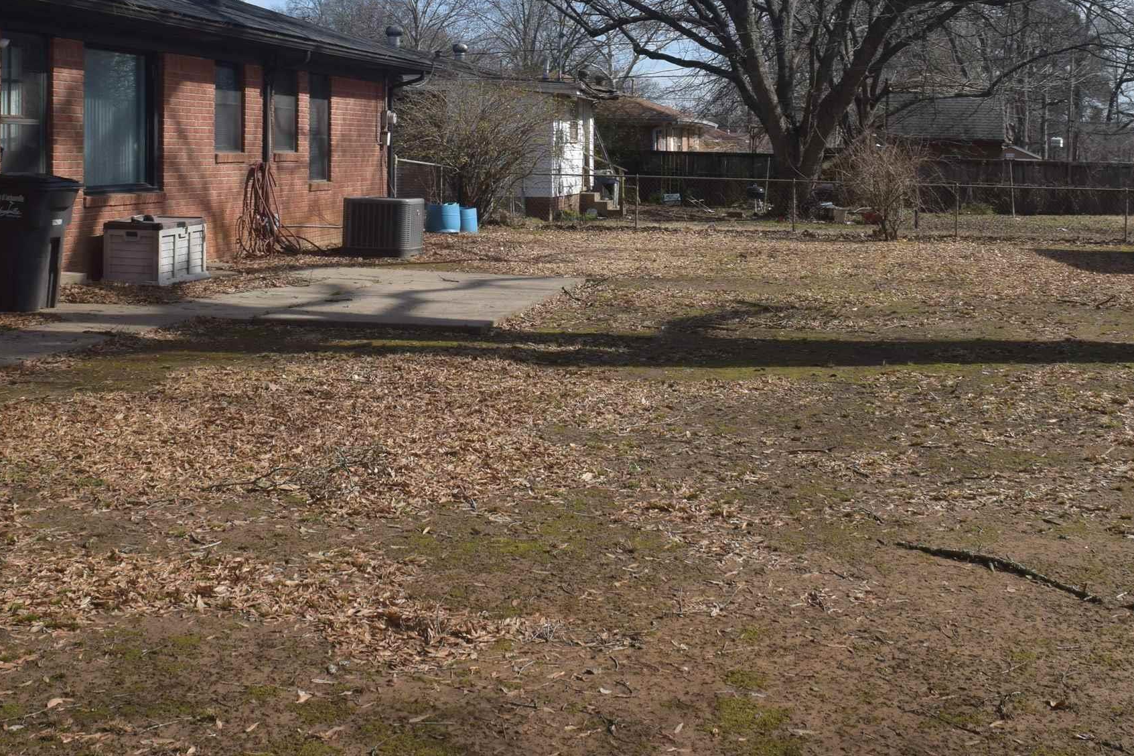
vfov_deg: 26.9
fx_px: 1543
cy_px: 135
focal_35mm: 49
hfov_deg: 40.3
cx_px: 533
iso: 100
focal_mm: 18
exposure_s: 1/200
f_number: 9
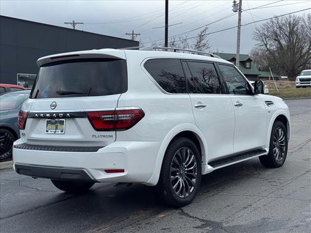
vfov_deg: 30.3
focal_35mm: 48
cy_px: 116
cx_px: 156
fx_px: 431
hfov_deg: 39.7
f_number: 1.78
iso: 64
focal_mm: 6.76
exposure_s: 1/1339
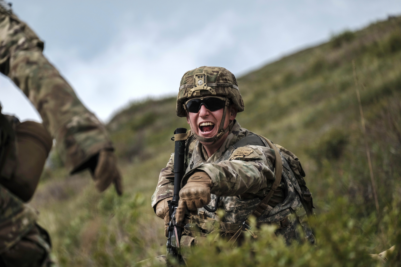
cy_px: 134
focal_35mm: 259
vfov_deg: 5.3
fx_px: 2885
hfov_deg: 8.0
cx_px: 200
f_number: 5.6
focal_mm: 172.4
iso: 250
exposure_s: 1/1000
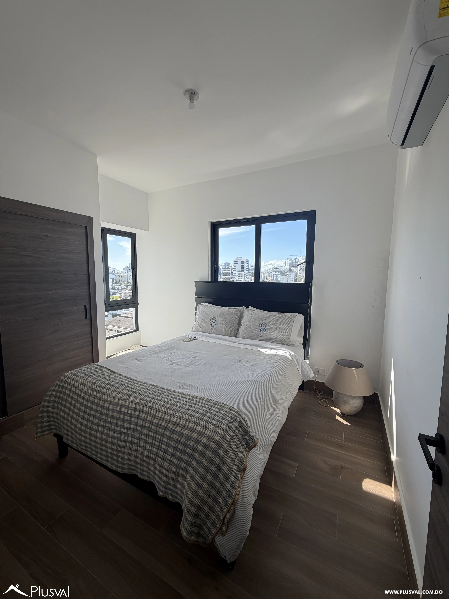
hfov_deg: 85.7
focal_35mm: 14
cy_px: 300
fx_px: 242
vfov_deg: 102.1
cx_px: 224
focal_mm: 2.22
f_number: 2.2
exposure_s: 1/502
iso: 50
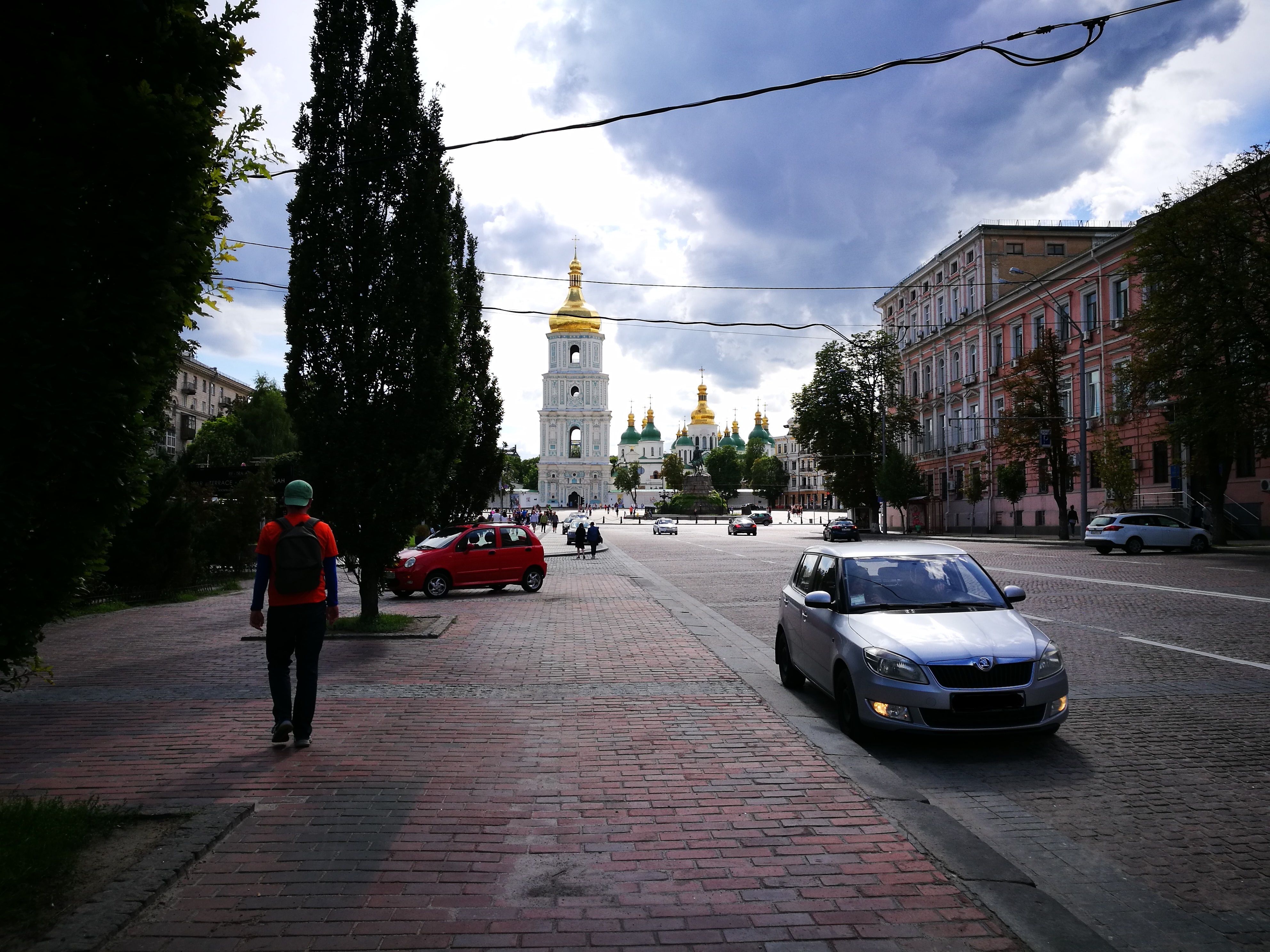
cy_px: 476
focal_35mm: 27
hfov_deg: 65.3
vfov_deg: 51.4
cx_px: 635
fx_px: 991
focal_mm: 4.5
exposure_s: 1/840
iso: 50
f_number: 0.95
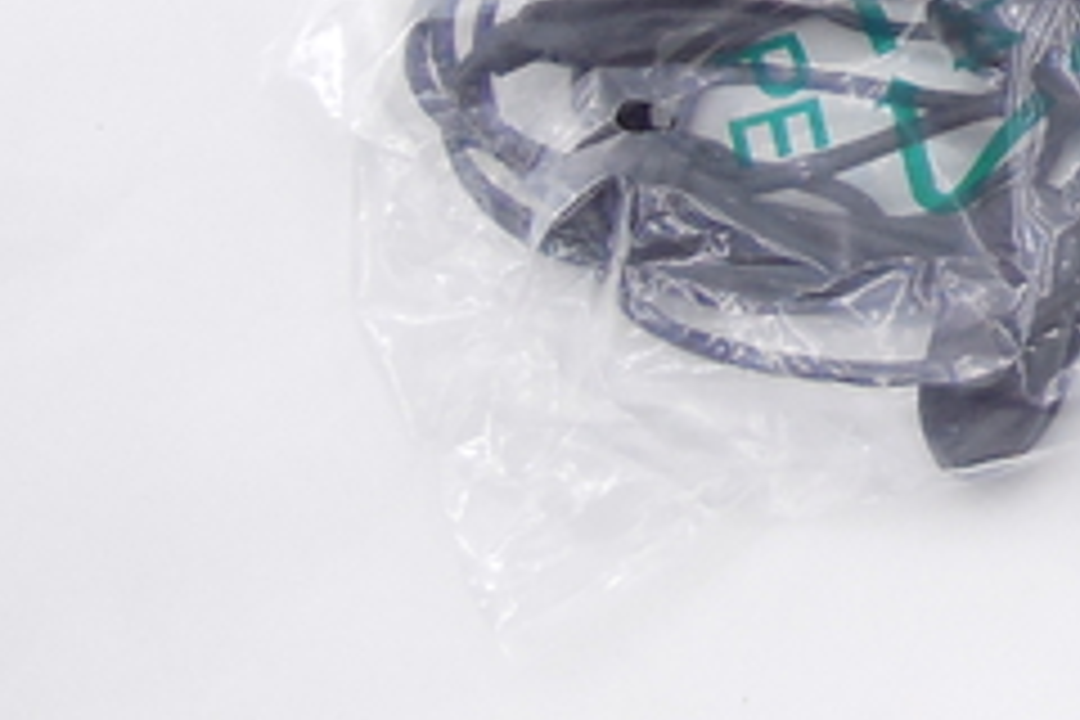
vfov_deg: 11.8
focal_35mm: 111
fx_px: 3330
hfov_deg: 14.8
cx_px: 2228
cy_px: -338
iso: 125
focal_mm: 4.5
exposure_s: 1/80
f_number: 3.1
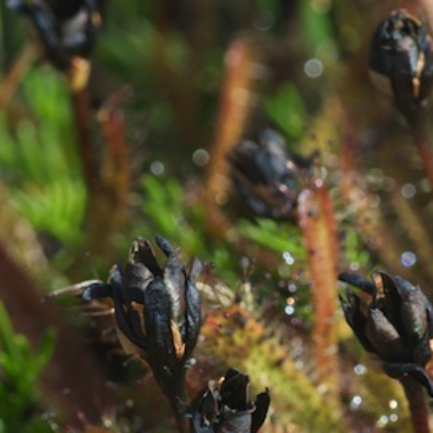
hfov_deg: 4.2
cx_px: 257
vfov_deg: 4.1
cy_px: 584
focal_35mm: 422
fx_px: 5972
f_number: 11
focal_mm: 90
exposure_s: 1/100
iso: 200
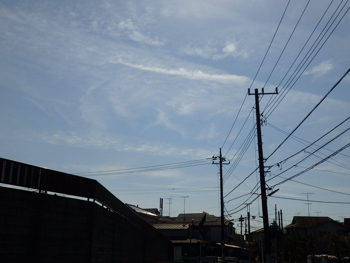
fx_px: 404
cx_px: 175
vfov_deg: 36.0
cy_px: 132
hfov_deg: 46.8
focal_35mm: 40
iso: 125
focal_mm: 7.3
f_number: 10.4
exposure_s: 1/1000
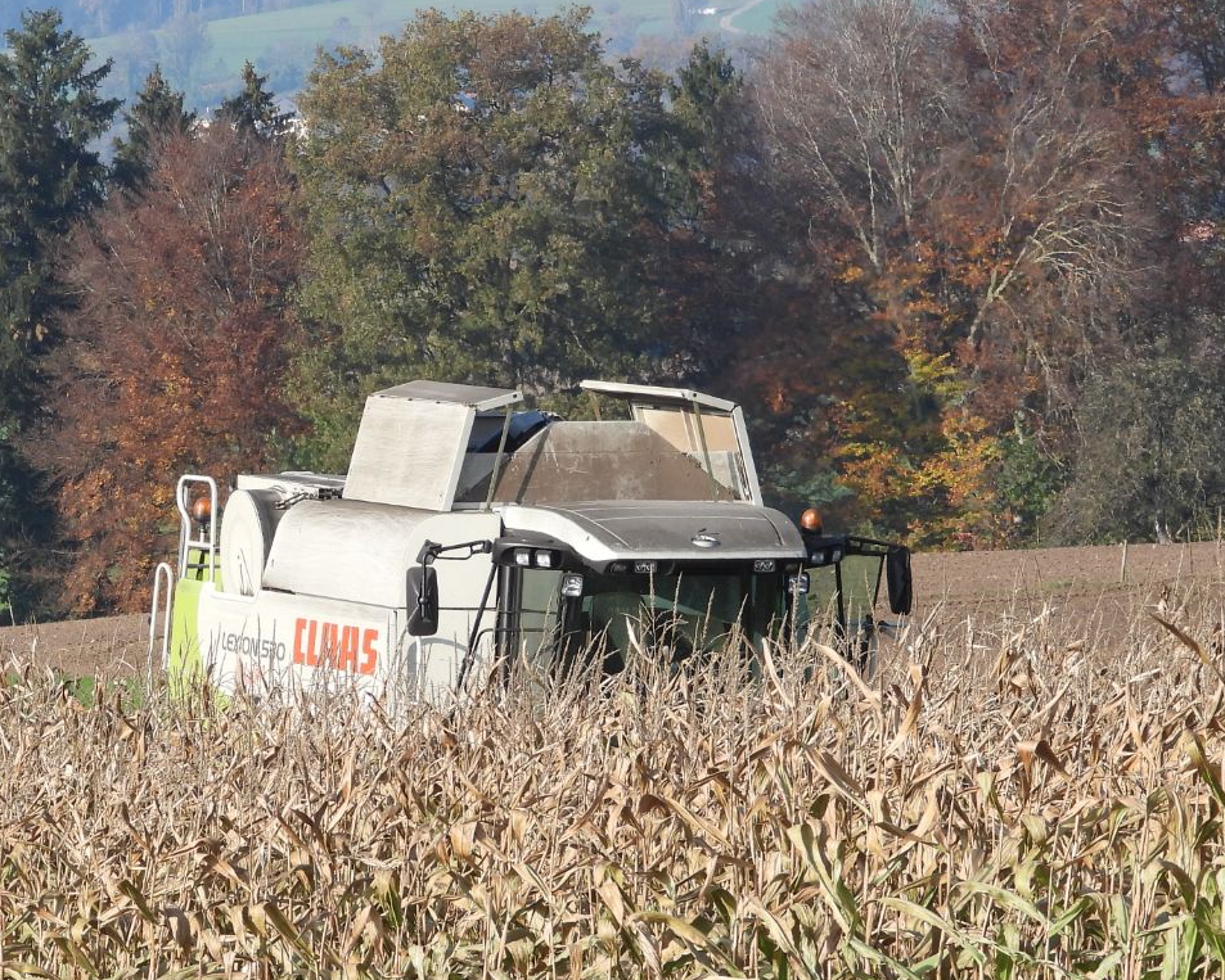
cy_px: 510
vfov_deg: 4.0
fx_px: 13963
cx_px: 455
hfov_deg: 5.0
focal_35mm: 385
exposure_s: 1/400
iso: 100
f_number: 4.5
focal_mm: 42.2
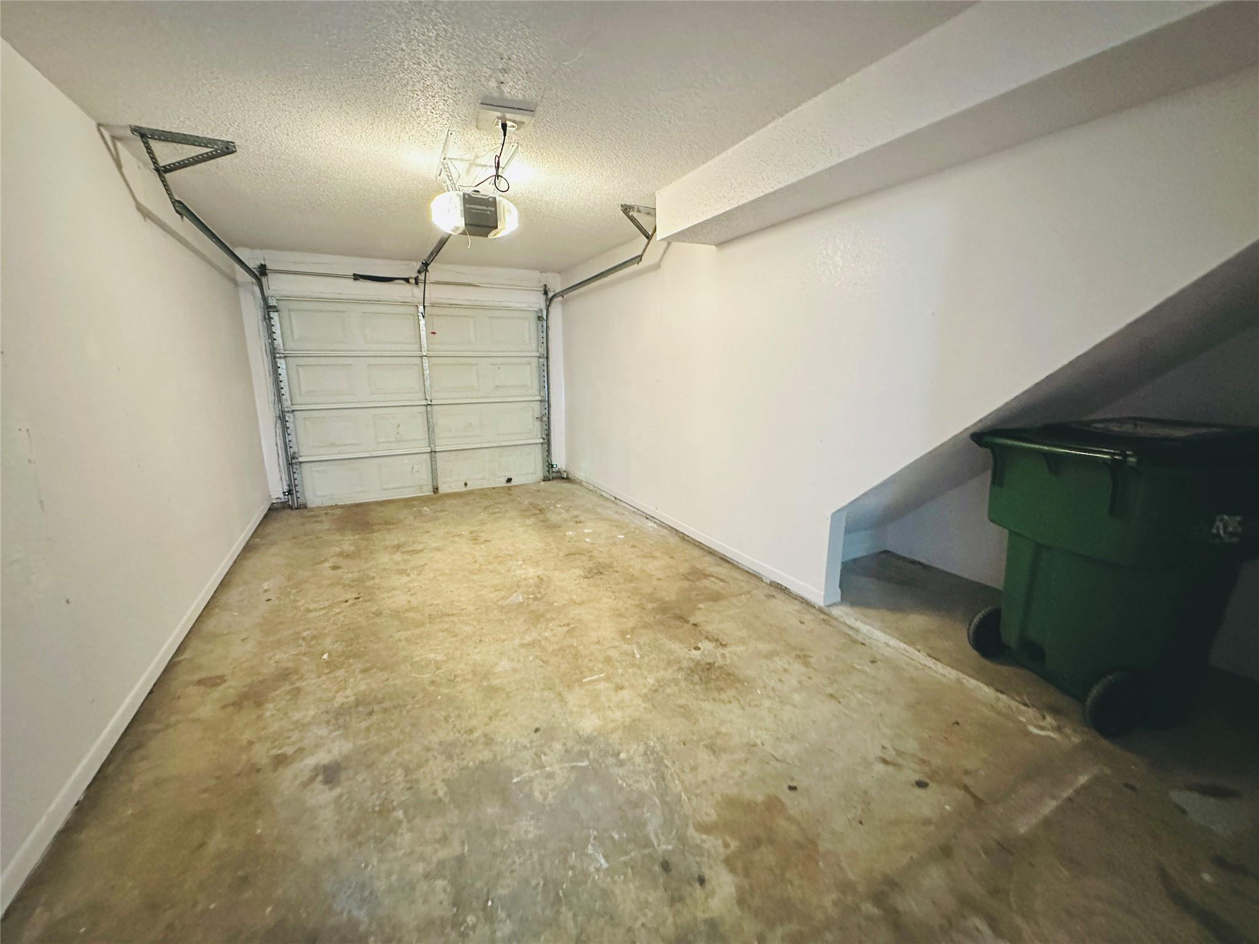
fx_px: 509
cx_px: 630
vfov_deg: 85.7
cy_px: 472
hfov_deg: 102.1
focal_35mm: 14
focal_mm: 2.22
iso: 800
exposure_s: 1/40
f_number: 2.2
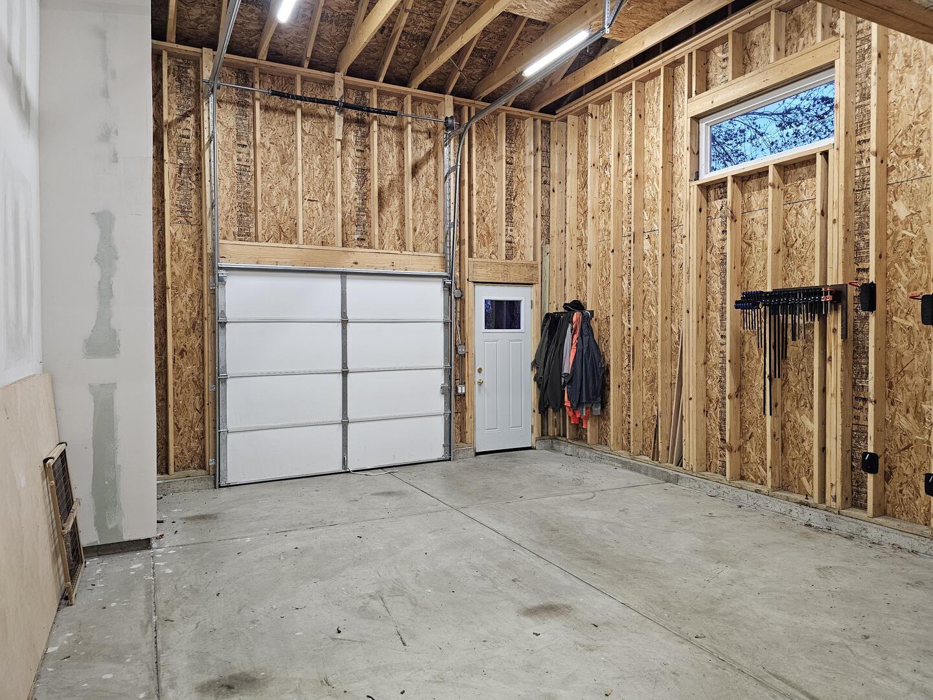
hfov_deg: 73.9
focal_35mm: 23
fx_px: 620
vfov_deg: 58.9
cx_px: 466
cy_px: 350
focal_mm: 6.3
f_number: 1.7
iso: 320
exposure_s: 1/120
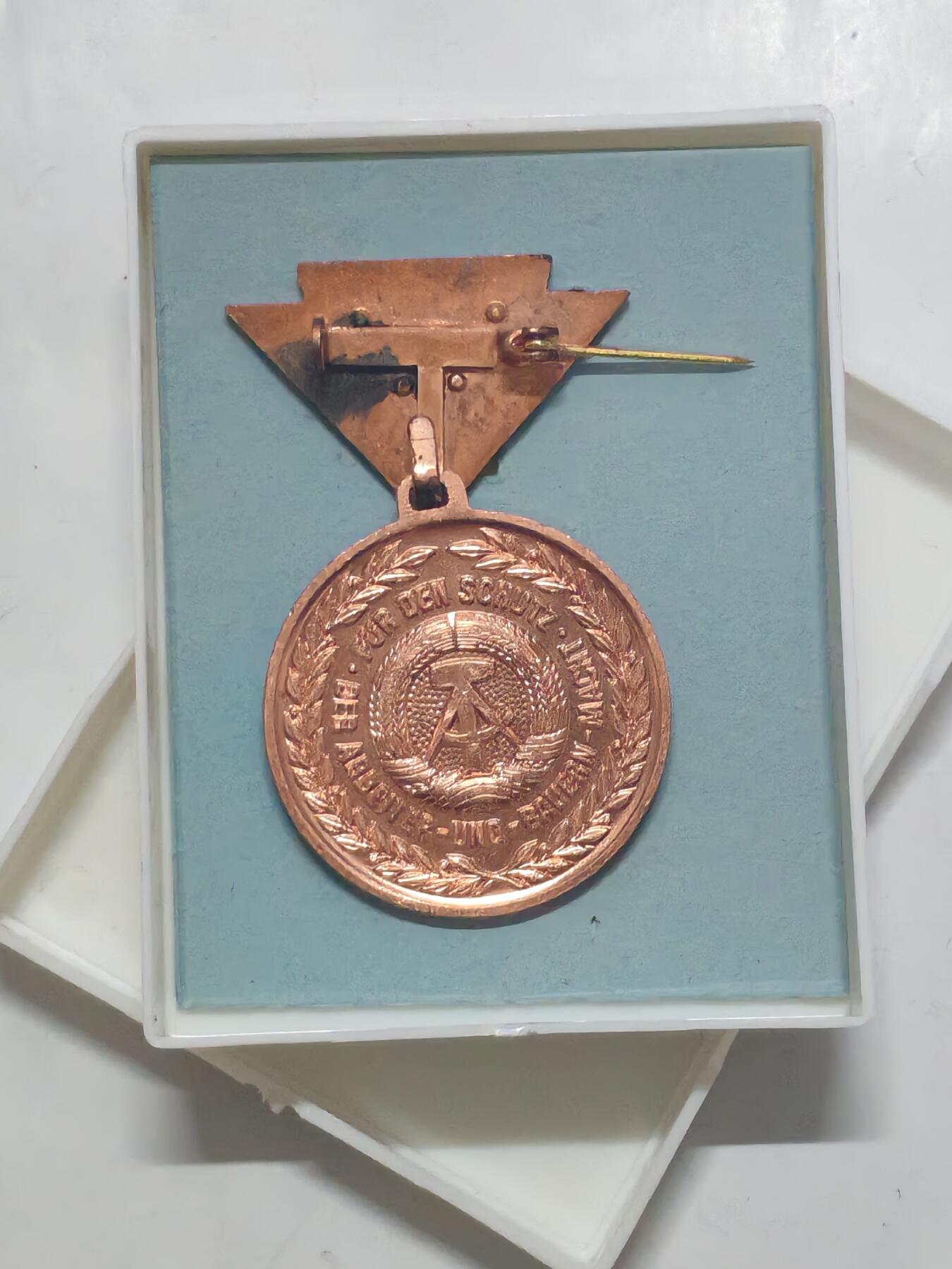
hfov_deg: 14.2
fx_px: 3814
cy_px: 634
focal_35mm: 104
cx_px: 476
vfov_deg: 18.9
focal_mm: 5.52
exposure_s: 1/33
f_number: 1.95
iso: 800
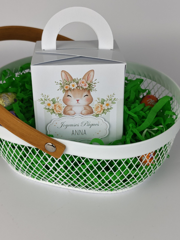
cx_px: 90
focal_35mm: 53
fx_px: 367
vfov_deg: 36.2
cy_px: 120
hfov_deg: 27.5
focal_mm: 5.4
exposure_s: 1/170
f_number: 1.6
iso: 50
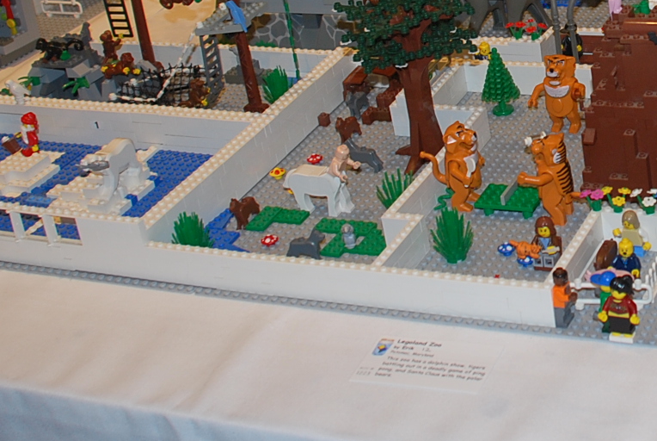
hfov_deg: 25.6
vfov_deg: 17.8
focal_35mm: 76
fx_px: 1389
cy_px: 53
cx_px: 619
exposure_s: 1/60
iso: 200
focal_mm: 20
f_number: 3.8
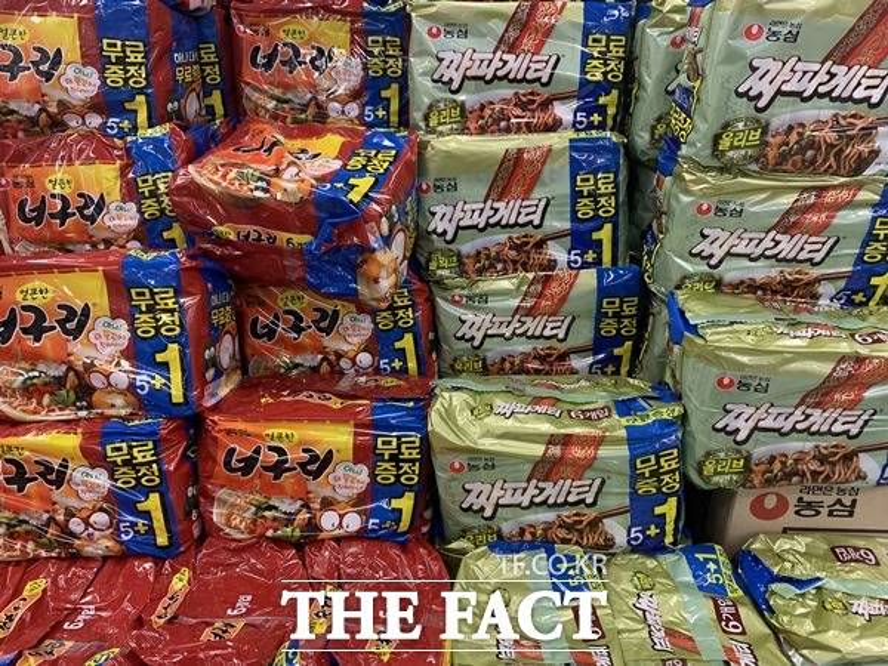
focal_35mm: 26
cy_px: 333
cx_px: 444
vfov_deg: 53.1
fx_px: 667
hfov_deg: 67.3
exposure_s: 1/60
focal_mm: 4.25
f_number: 1.8
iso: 125
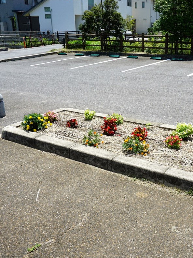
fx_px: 260
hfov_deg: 40.2
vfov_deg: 52.6
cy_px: 129
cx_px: 128
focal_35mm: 35
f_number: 11
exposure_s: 1/125
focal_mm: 16
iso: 100
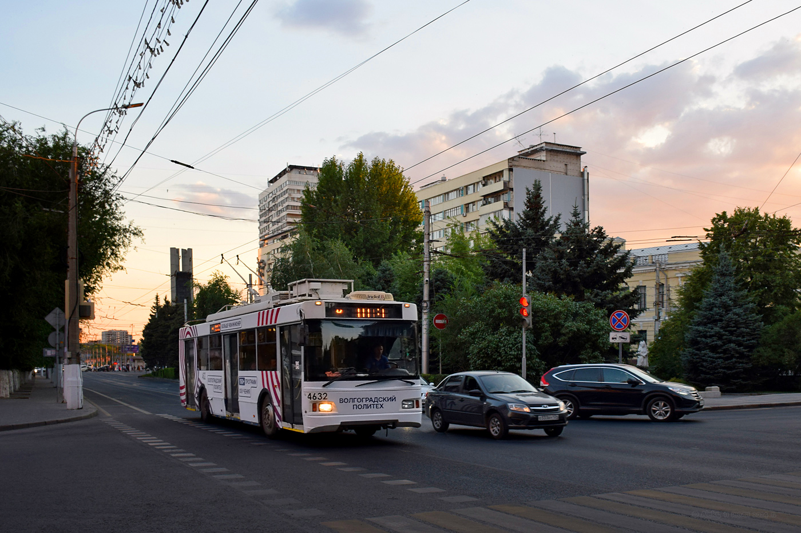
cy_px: 266
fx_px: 667
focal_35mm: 30
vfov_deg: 43.5
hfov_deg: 62.0
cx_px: 400
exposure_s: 1/250
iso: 400
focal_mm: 20
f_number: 5.6
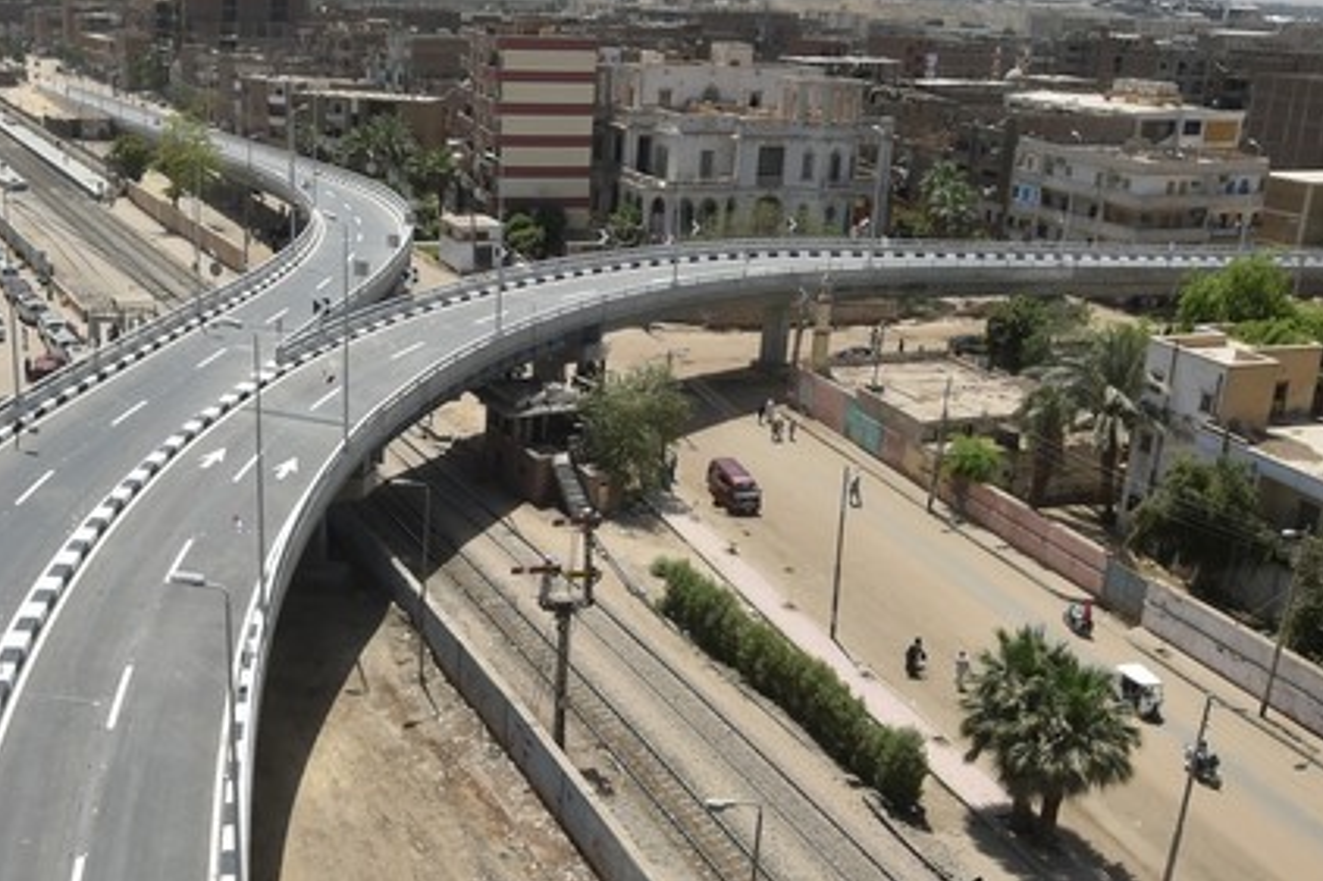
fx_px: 1359
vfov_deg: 35.9
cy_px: 401
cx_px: 462
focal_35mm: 37
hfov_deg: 51.1
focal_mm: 16
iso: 250
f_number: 20
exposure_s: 1/160
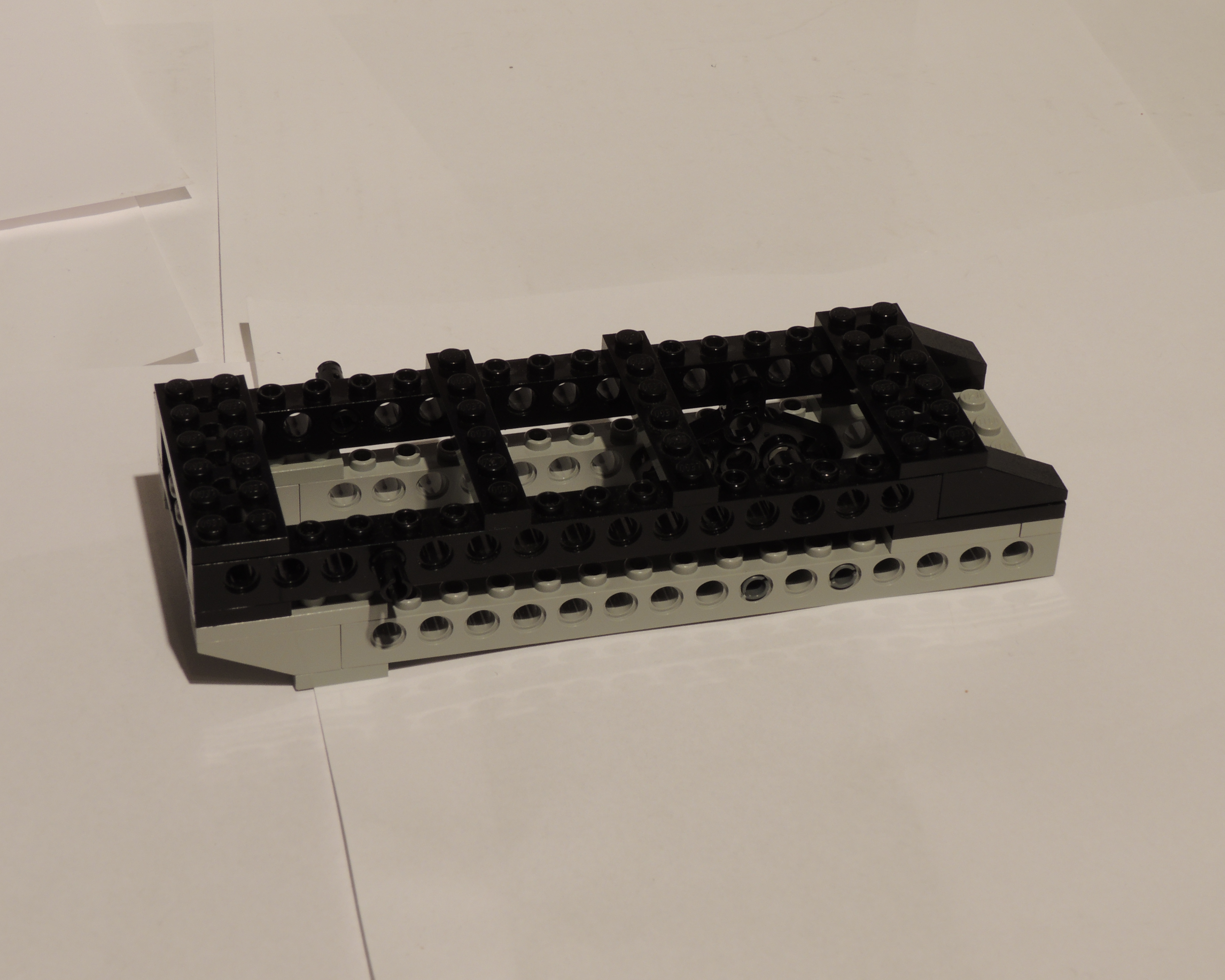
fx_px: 2864
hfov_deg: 24.1
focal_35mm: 79
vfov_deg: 19.4
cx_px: 612
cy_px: 495
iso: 100
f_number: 7
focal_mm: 13.3
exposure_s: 1/2.5
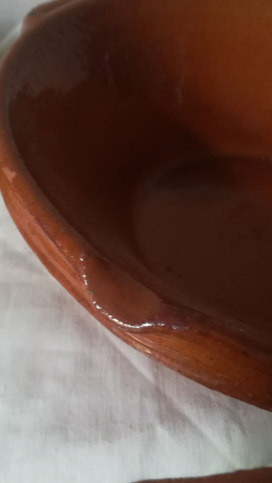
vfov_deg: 66.1
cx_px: 116
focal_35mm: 29
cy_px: 244
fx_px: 372
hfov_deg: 40.1
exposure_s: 1/24
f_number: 2.2
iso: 320
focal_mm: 3.83
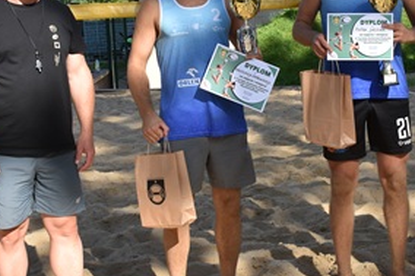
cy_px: 91
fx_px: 1094
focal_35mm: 95
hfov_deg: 21.4
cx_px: 278
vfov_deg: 14.4
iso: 250
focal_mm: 30
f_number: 8
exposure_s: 1/500
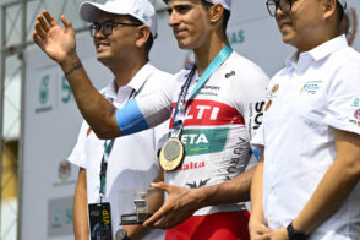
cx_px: 241
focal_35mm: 236
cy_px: 96
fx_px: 2360
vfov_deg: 5.8
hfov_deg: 8.7
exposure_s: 1/5000
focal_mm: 110
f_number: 2.8
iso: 200
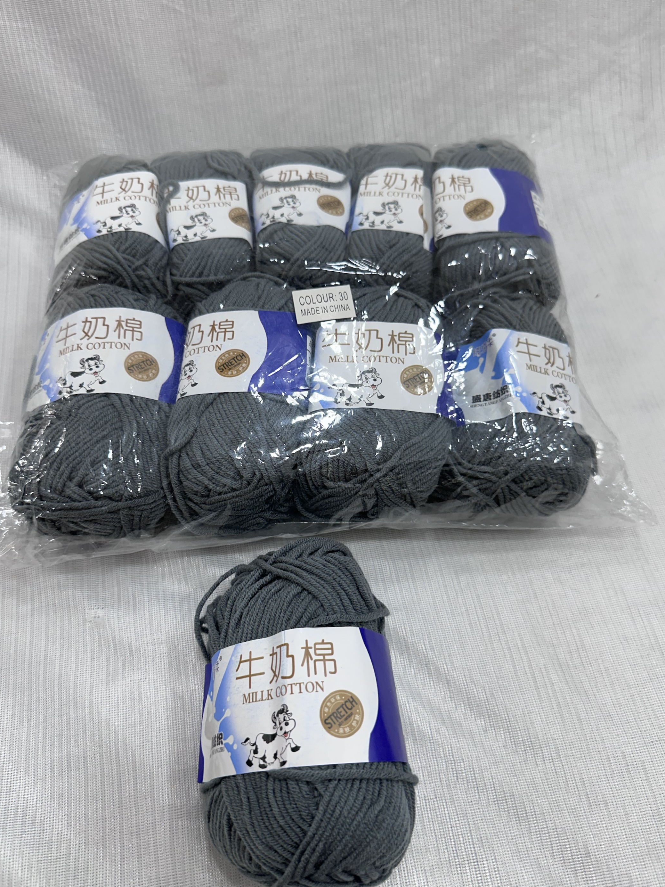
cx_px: 321
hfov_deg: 53.1
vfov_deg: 67.3
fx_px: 666
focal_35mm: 26
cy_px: 453
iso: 100
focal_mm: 6.86
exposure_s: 1/100
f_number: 1.78
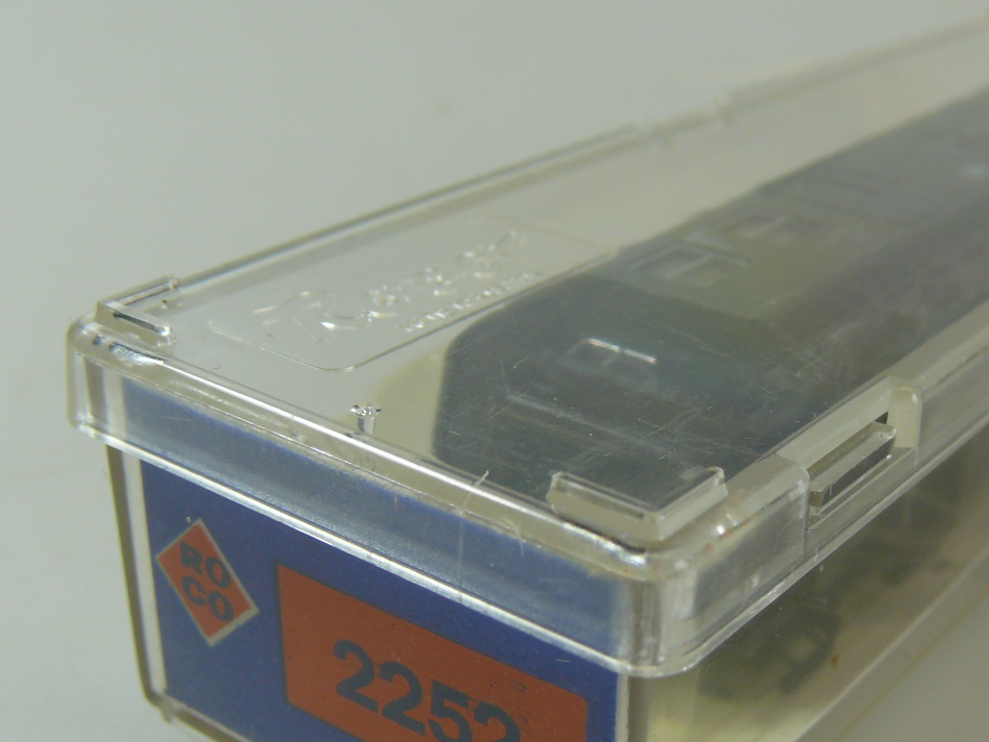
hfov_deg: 32.4
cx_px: 660
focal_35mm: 59
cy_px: 450
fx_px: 1686
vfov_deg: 24.8
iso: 100
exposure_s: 1/100
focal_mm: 7.4
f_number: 4
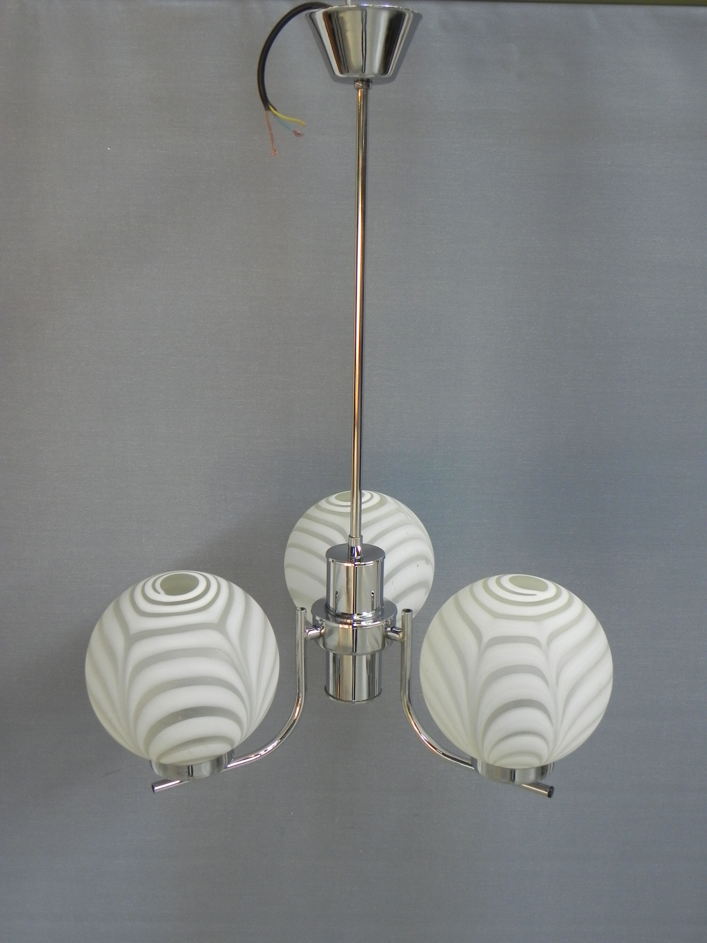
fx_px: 1008
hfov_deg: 38.7
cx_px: 354
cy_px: 472
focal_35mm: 37
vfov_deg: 50.1
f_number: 3.2
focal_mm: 6.6
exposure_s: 1/30
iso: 239
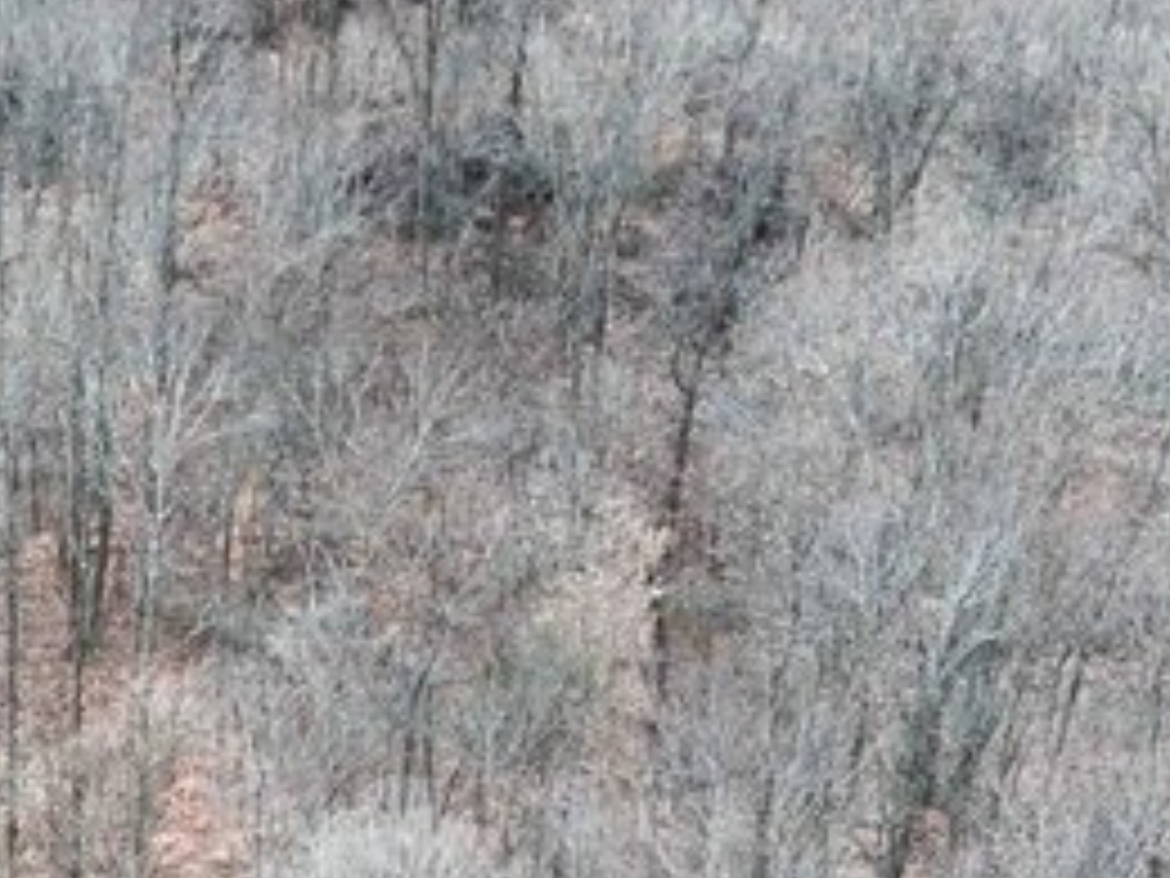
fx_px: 4732
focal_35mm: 140
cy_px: 2231
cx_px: -182
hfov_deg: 13.7
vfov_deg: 9.3
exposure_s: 1/200
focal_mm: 12.29
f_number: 2.8
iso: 100
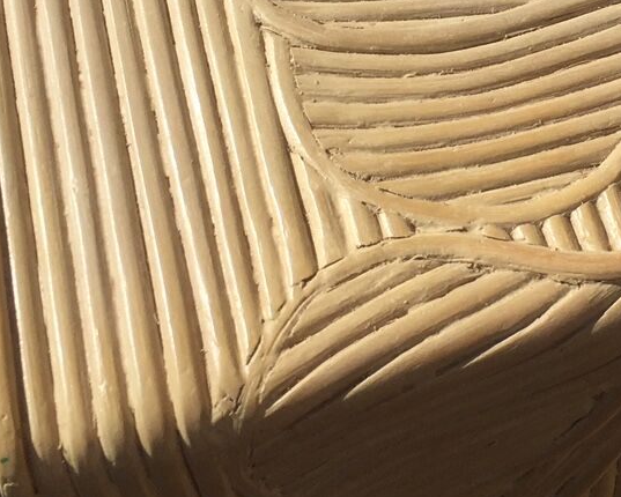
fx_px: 1581
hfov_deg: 21.8
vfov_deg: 17.7
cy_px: 69
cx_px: 538
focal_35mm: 86
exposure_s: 1/3597
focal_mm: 4.15
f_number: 2.2
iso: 32
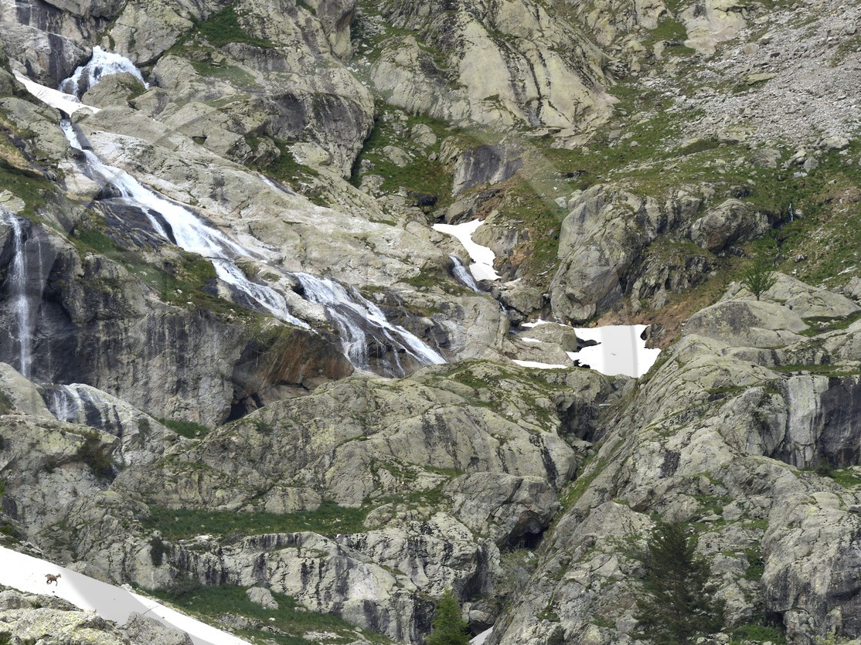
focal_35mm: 276
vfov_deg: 5.4
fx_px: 6863
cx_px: 315
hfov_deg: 7.2
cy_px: 379
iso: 100
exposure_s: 1/125
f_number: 8
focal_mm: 200
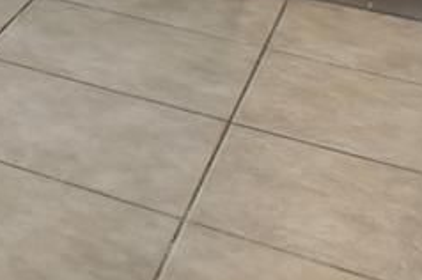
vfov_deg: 10.8
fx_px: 1182
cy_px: -461
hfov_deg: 14.2
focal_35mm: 101
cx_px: -578
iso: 100
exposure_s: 1/40
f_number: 7.1
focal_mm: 10
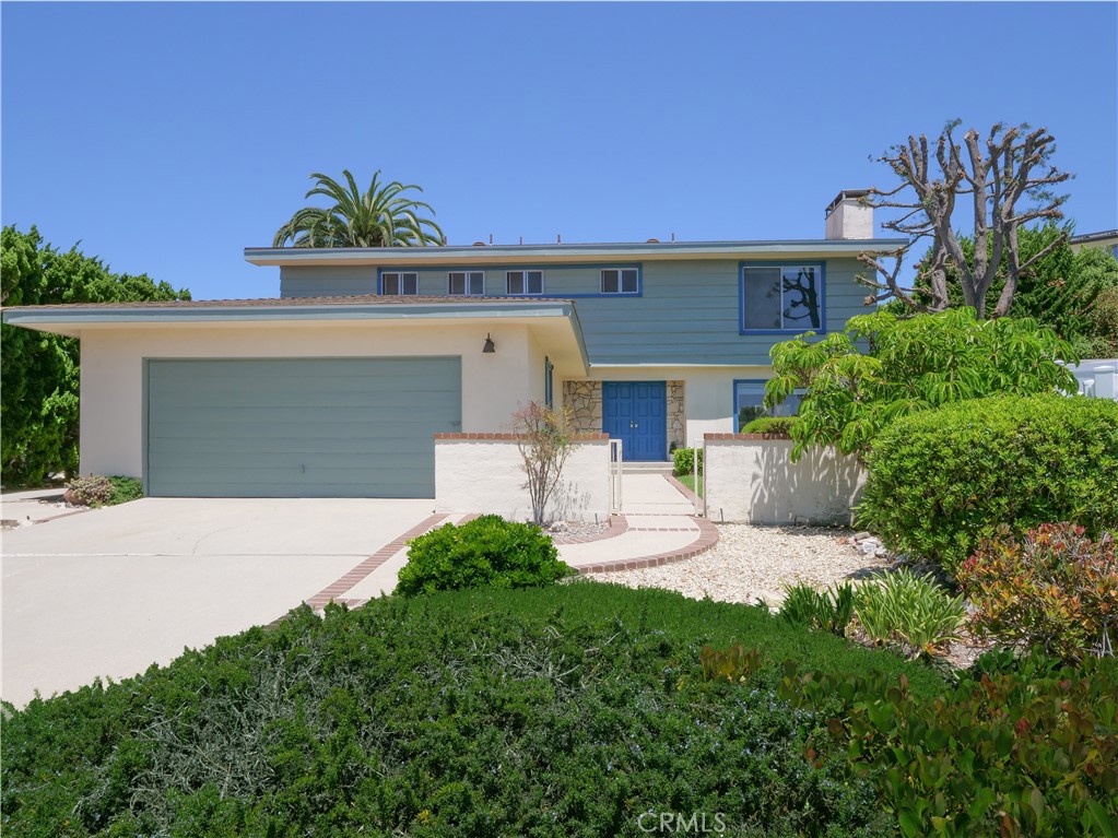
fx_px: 710
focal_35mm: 22
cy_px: 419
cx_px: 559
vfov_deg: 61.1
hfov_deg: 76.4
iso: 200
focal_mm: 11
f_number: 11
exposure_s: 1/250
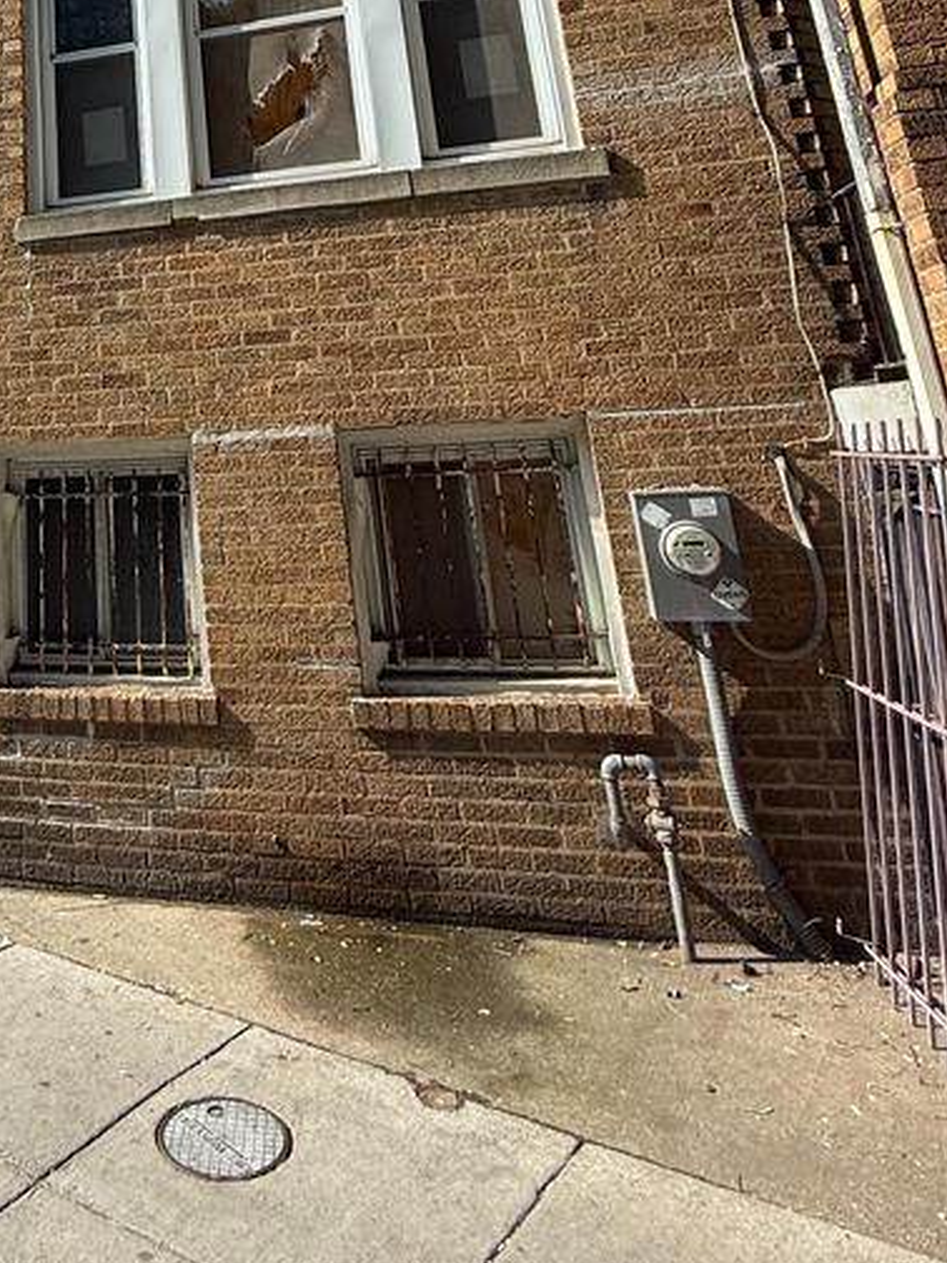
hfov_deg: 42.7
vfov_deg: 53.2
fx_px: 1094
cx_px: 85
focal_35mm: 30
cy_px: 148
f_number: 2.2
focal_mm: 2.22
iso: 50
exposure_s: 1/1399
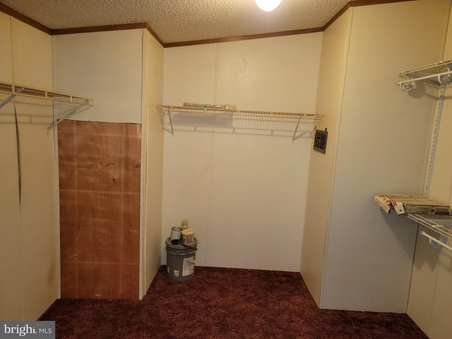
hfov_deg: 69.4
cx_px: 226
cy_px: 170
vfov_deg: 54.9
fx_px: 326
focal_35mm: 25
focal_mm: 7
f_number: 1.8
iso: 100
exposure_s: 1/24
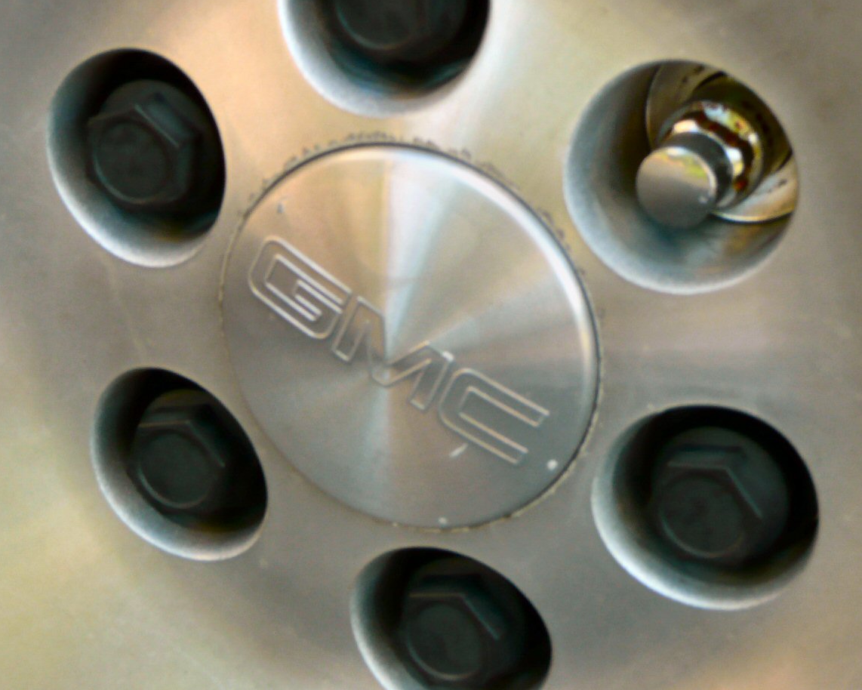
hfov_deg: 15.4
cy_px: 343
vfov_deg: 12.3
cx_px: 449
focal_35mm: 125
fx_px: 3190
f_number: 4.7
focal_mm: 19.5
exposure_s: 1/40
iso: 100
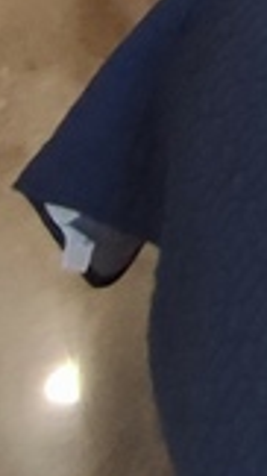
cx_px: 1024
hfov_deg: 7.0
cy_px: -755
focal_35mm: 138
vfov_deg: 11.8
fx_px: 1739
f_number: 2.2
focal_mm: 1.65
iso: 164
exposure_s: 1/50
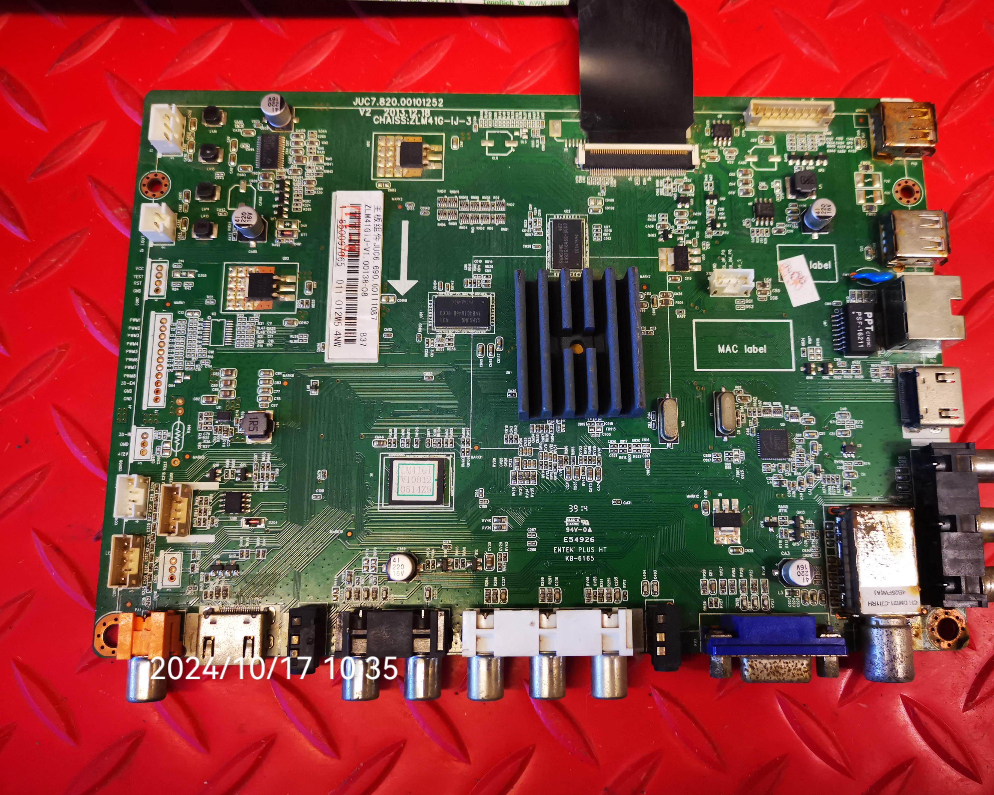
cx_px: 545
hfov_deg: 60.3
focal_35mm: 29
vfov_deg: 50.0
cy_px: 396
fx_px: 853
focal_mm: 5.58
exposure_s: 1/33.3
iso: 500
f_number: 1.8
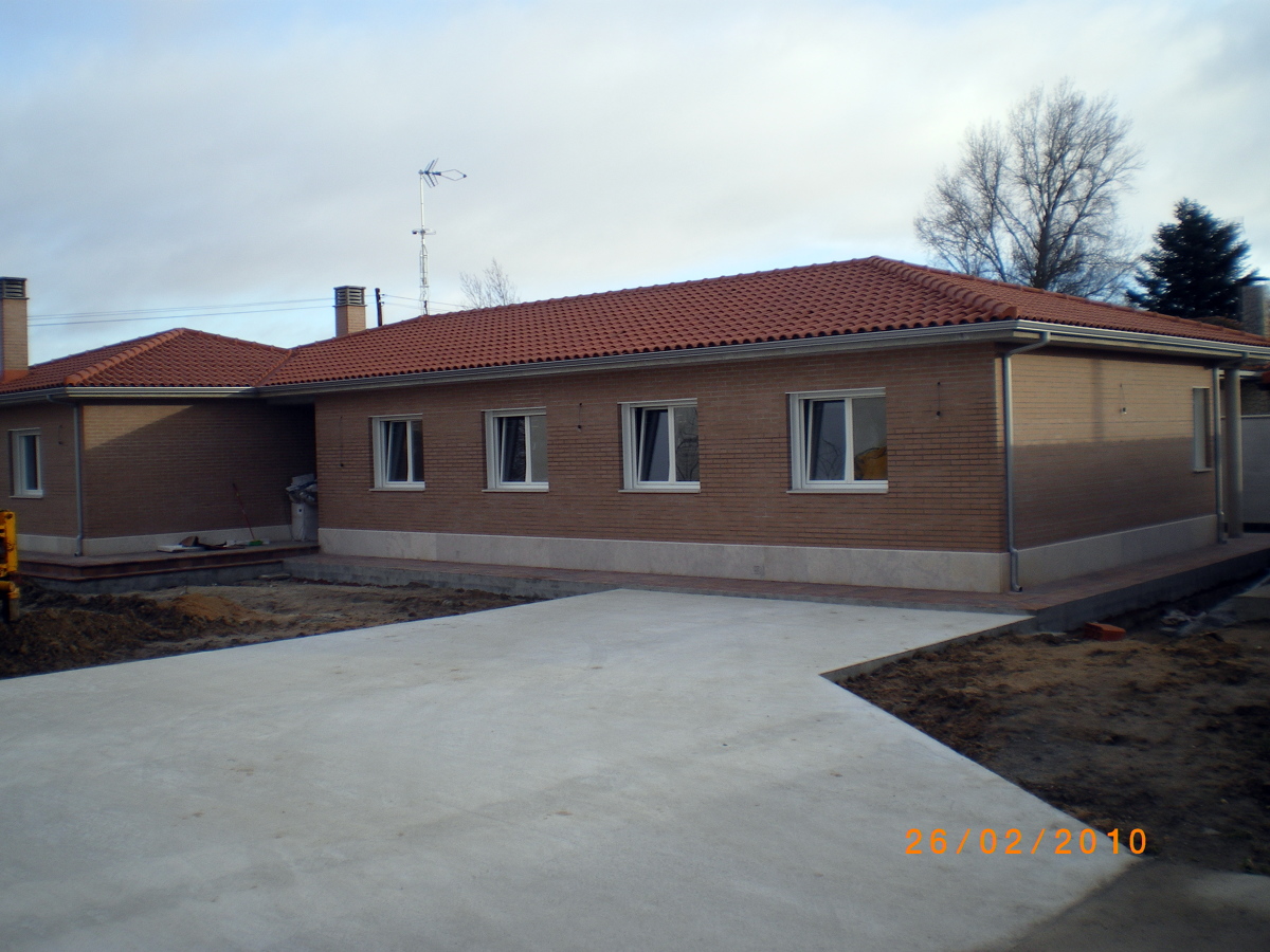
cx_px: 635
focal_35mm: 36
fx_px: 1321
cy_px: 476
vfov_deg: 39.7
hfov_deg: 51.4
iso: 50
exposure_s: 1/160
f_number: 4.6
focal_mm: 6.3
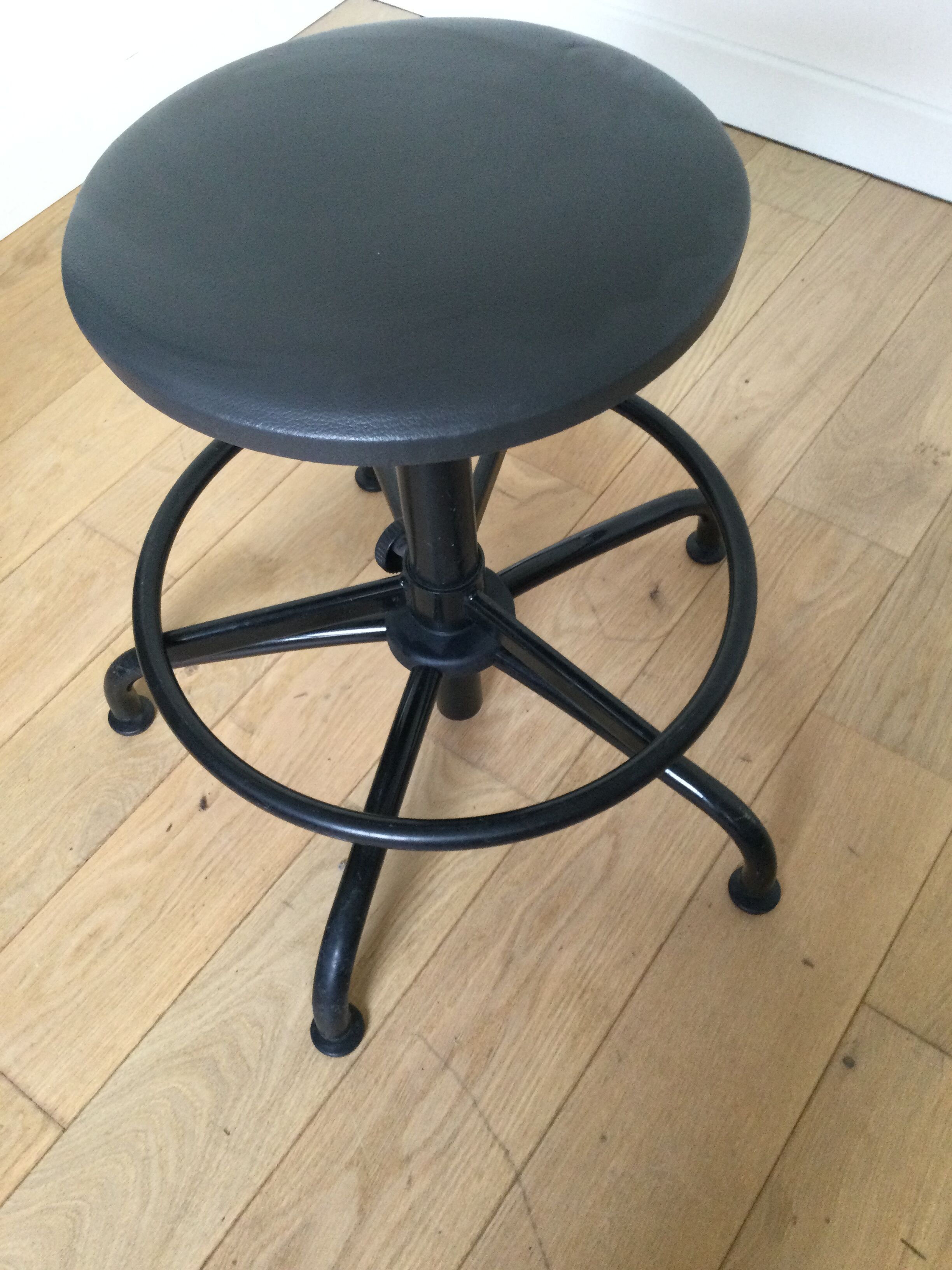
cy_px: 635
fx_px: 1137
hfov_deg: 45.4
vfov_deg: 58.4
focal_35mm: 31
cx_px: 476
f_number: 2.4
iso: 160
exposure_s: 1/33
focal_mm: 3.3
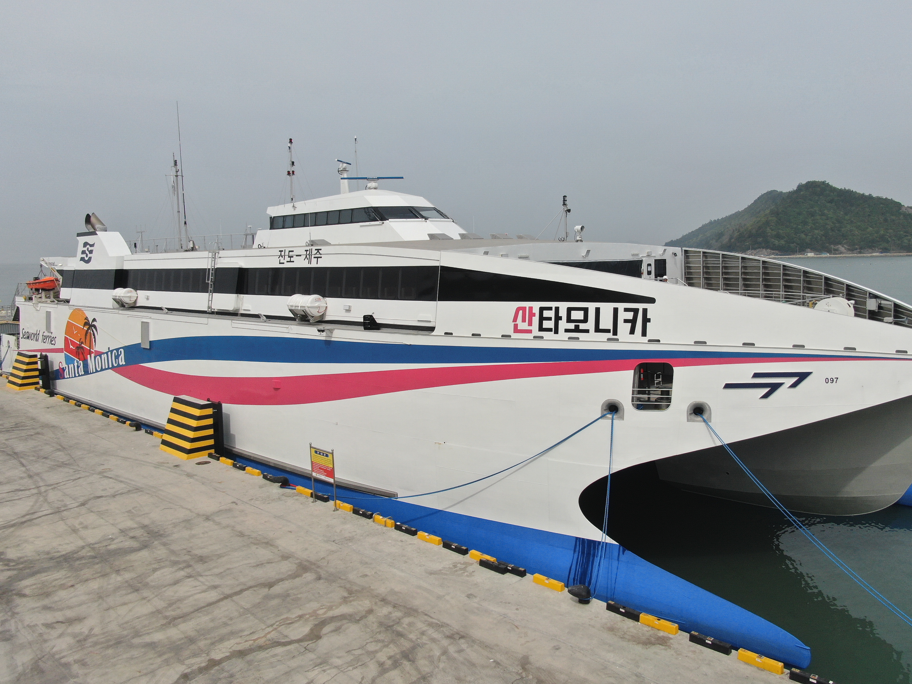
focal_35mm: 27
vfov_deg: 51.3
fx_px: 711
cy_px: 329
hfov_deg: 65.2
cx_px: 500
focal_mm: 4.39
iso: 110
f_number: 2.8
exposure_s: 1/3200
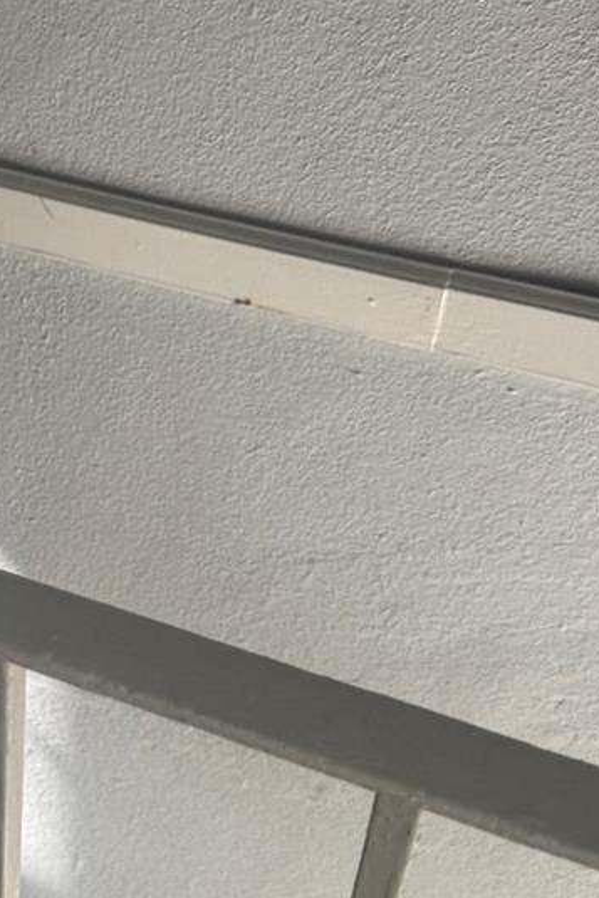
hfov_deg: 23.5
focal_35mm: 56
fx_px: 1397
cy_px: 455
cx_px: 47
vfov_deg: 35.6
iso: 100
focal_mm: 6.76
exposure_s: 1/121
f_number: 1.78
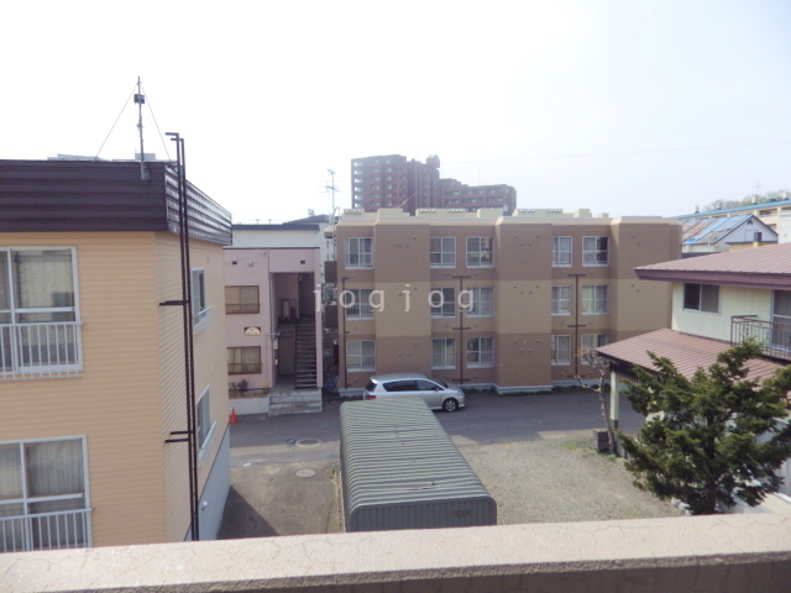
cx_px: 396
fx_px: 503
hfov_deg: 76.4
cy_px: 296
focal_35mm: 22
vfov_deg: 61.1
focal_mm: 4
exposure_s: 1/160
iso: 100
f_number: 9.7
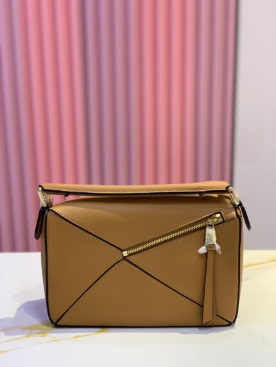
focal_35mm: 52
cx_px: 138
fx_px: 553
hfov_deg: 28.0
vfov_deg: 36.8
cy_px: 184
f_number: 2.4
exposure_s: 1/100
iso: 125
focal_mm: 6
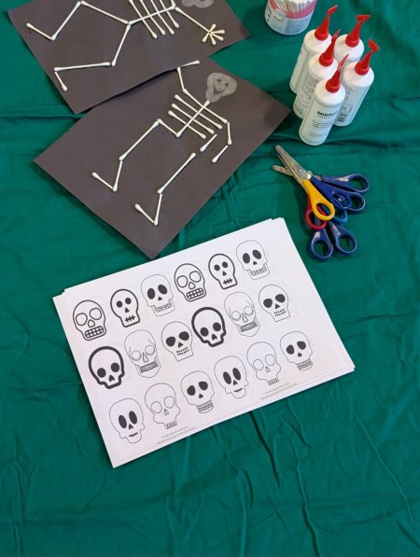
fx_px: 661
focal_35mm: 41
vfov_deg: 45.4
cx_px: 190
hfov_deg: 35.2
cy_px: 216
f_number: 1.68
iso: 372
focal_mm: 6.9
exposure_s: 1/100
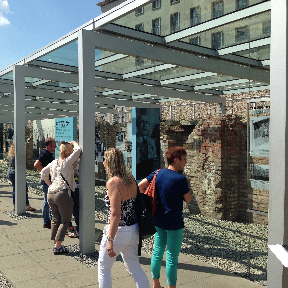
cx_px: 108
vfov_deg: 42.8
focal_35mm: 39
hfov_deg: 42.5
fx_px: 367
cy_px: 144
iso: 50
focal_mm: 4.12
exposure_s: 1/1550
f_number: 2.4
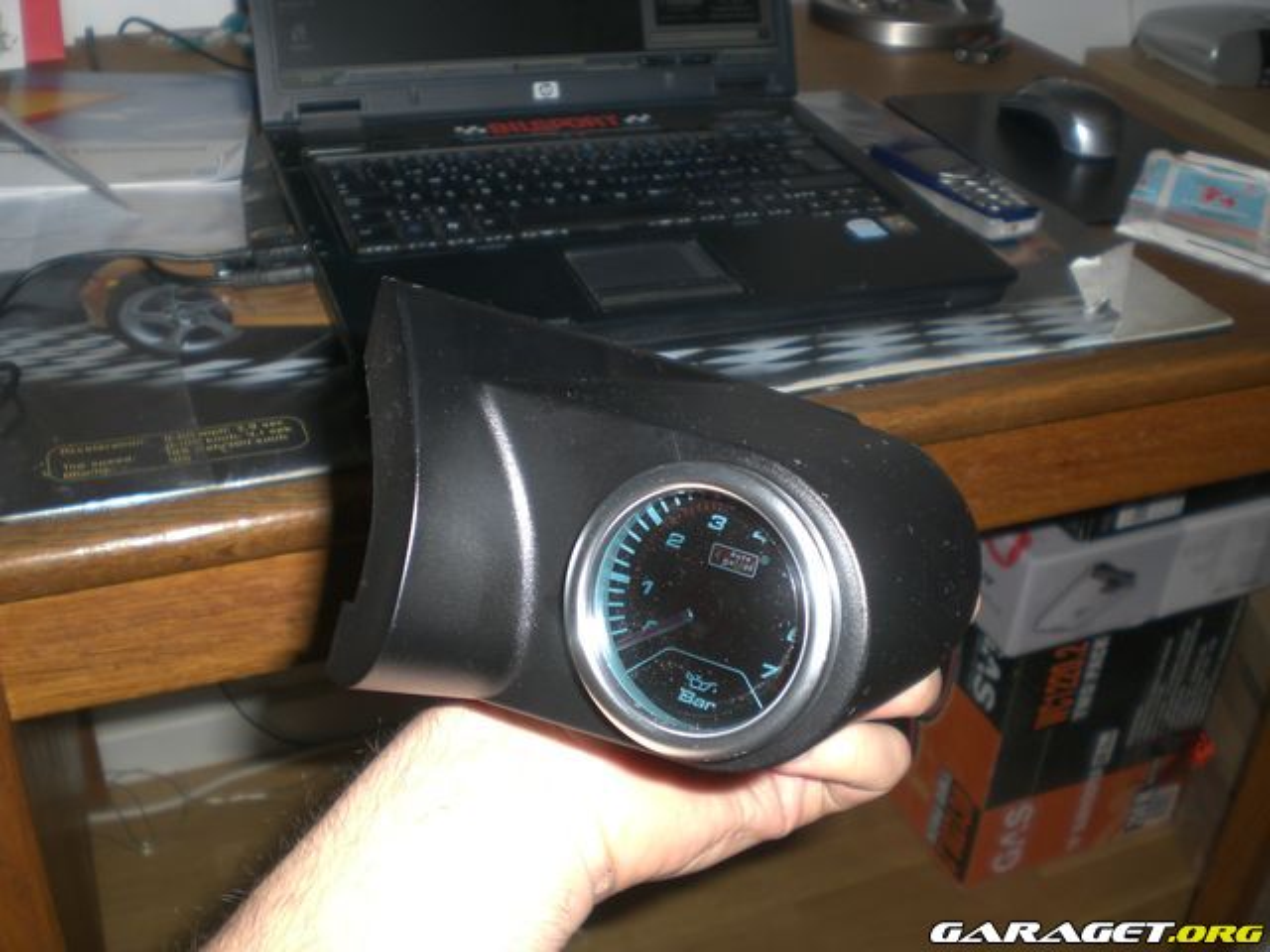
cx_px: 635
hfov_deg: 49.0
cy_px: 476
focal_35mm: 38
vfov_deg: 37.7
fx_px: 1394
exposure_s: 1/60
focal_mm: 6.3
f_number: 3.1
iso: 50
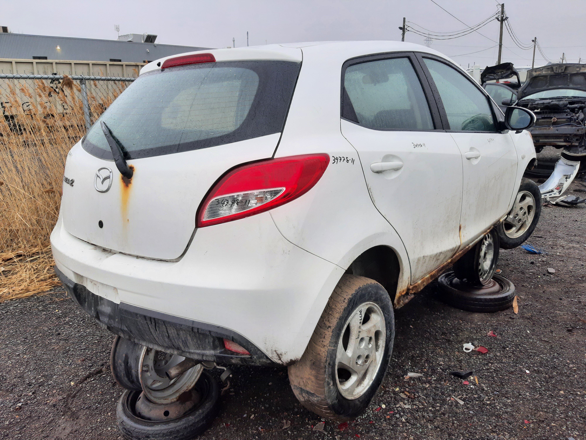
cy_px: 220
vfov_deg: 53.1
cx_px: 293
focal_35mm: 26
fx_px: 440
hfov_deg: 67.3
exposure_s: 1/212
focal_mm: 3.92
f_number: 1.7
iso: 40
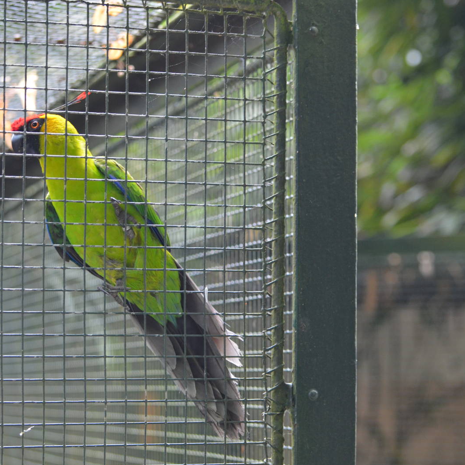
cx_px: 181
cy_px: 232
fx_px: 2052
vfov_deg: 12.9
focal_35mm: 135
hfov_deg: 12.9
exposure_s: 1/50
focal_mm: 70
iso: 800
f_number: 4.5
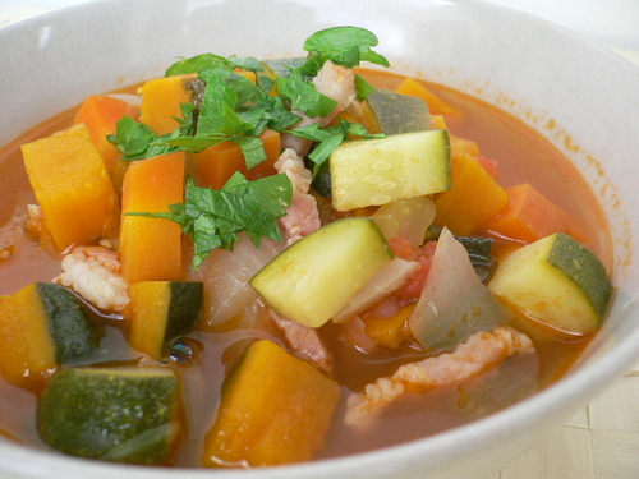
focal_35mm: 35
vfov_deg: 40.7
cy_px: 240
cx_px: 320
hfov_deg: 52.6
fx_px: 646
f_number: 2.8
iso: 100
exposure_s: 1/100
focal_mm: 5.8
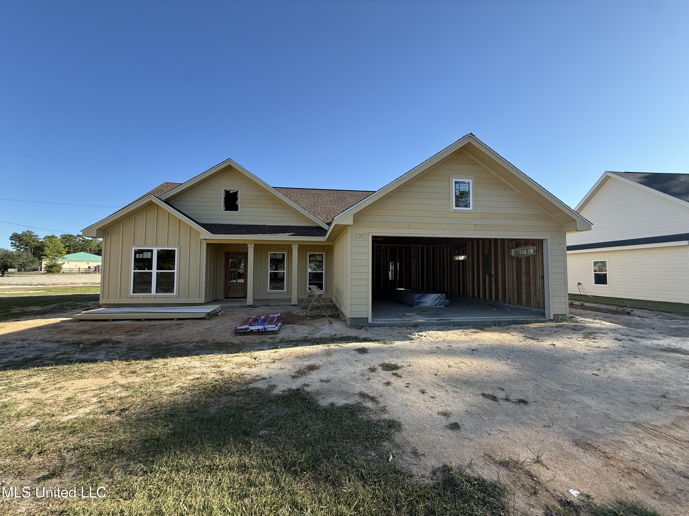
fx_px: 279
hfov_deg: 102.1
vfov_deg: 85.7
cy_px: 258
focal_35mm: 14
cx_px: 344
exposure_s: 1/638
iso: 50
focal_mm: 2.22
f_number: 2.2
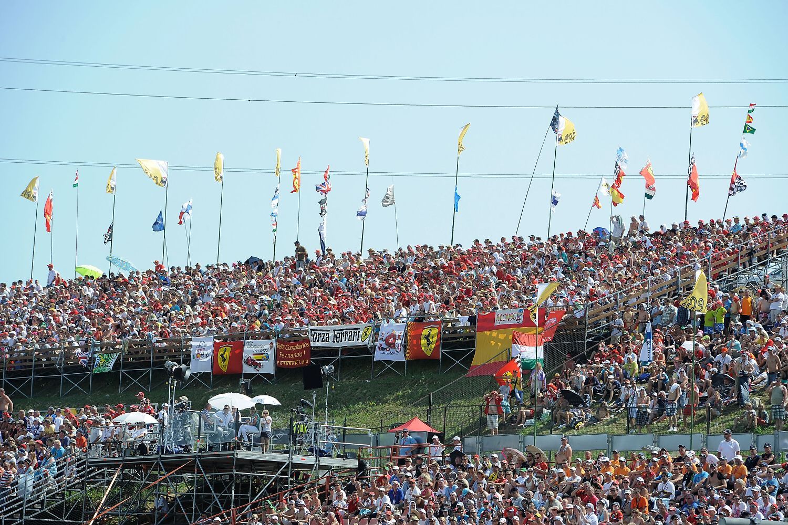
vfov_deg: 6.9
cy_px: 262
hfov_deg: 10.3
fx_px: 4377
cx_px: 394
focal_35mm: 200
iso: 400
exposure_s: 1/640
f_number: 9
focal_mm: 200
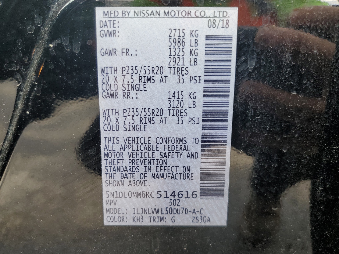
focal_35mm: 26
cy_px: 127
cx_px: 170
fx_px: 255
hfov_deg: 67.3
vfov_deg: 53.1
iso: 50
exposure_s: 1/125
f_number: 1.5
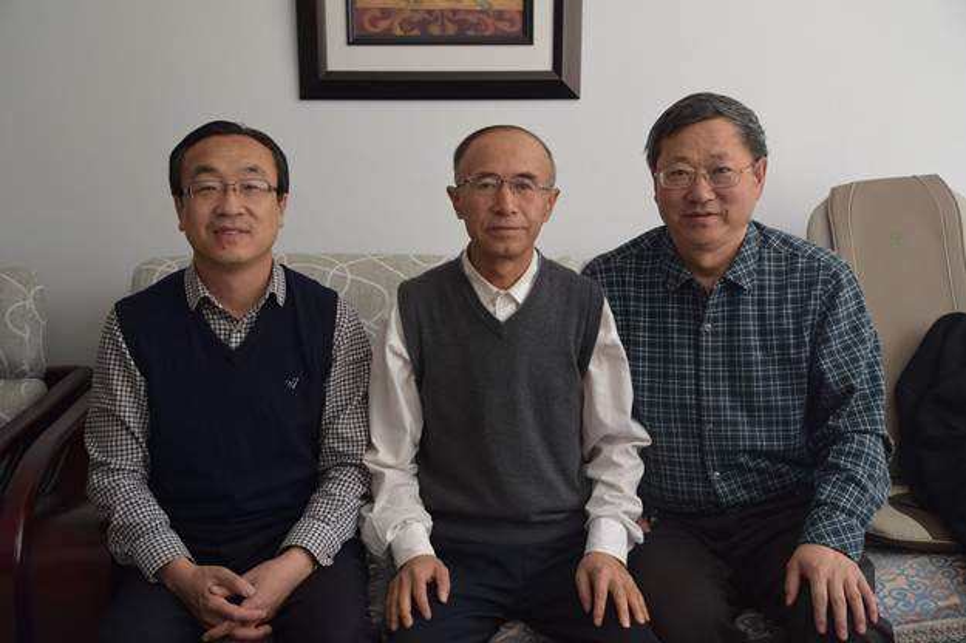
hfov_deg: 43.6
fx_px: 1207
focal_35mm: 45
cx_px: 483
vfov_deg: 29.8
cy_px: 322
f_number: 4.5
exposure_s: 1/80
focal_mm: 30
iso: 400
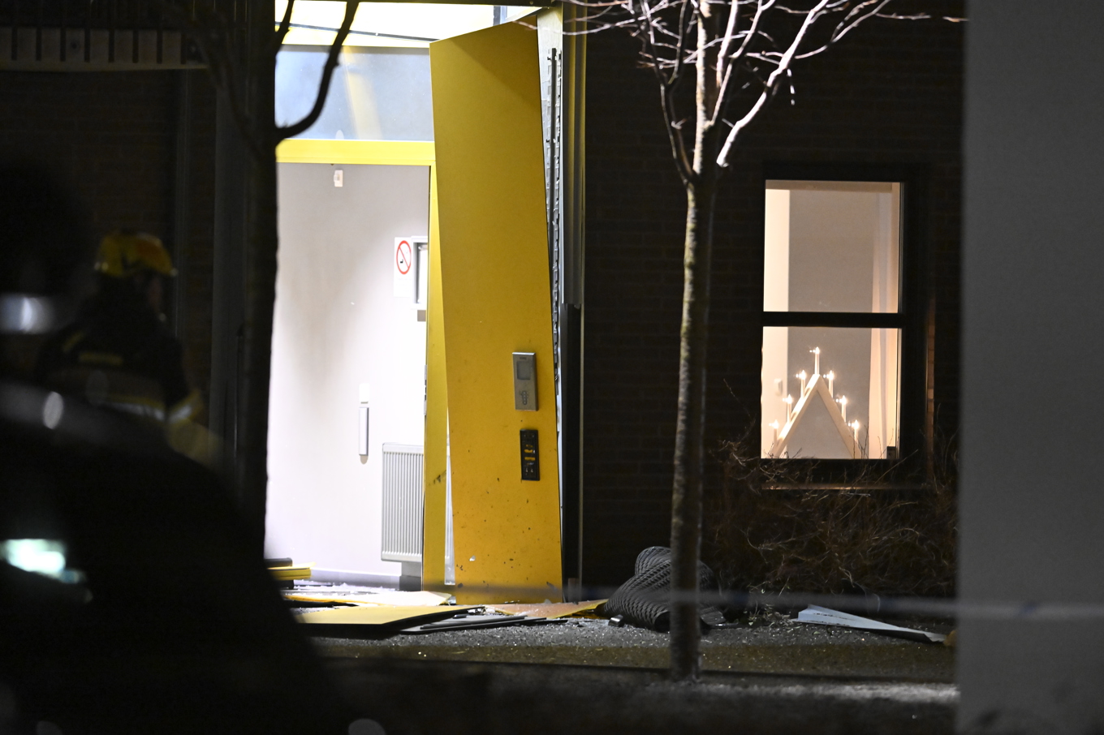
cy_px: 368
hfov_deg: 6.9
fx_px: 9197
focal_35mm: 300
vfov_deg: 4.6
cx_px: 552
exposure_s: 1/80
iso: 8000
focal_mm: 300
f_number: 2.8
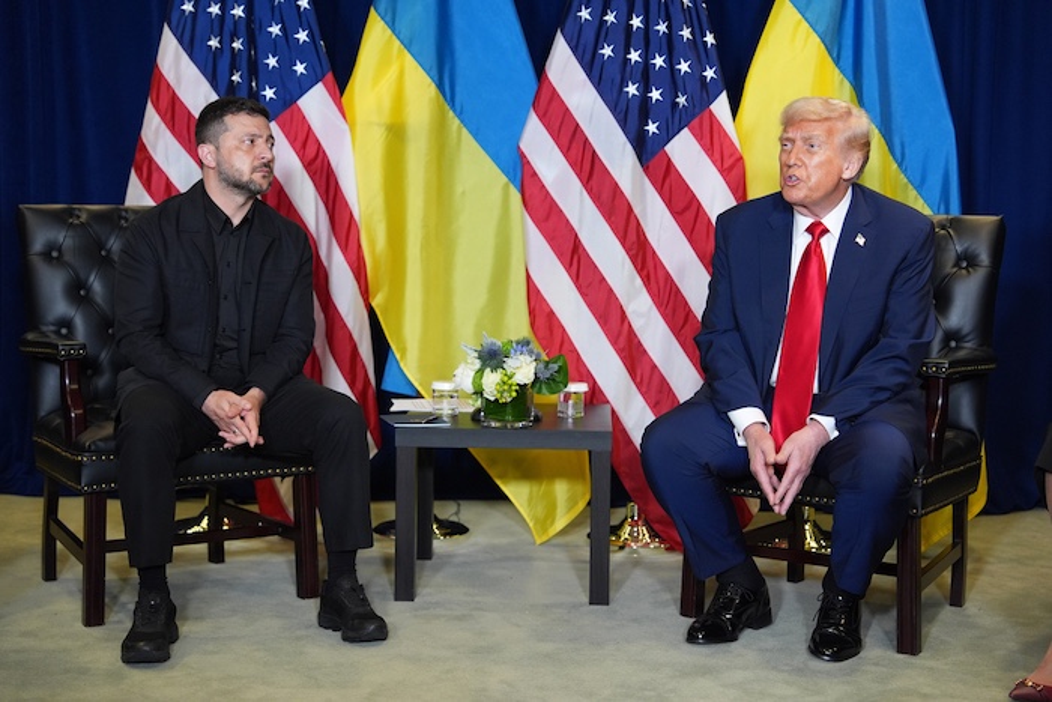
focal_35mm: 62
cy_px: 351
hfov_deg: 32.4
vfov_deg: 21.9
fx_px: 1812
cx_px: 526
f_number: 2.8
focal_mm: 62
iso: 2000
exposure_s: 1/250
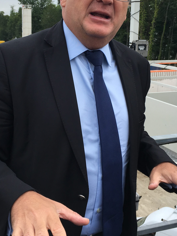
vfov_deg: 38.0
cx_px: 66
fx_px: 341
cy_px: 94
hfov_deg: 29.0
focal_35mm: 50
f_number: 2.2
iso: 25
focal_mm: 4.15
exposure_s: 1/705
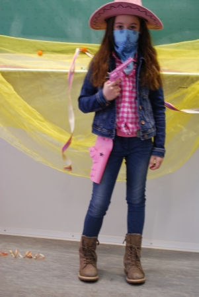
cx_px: 100
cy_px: 148
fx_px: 682
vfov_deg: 24.6
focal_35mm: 82
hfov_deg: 16.6
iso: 400
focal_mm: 55
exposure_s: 1/25
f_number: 5.6
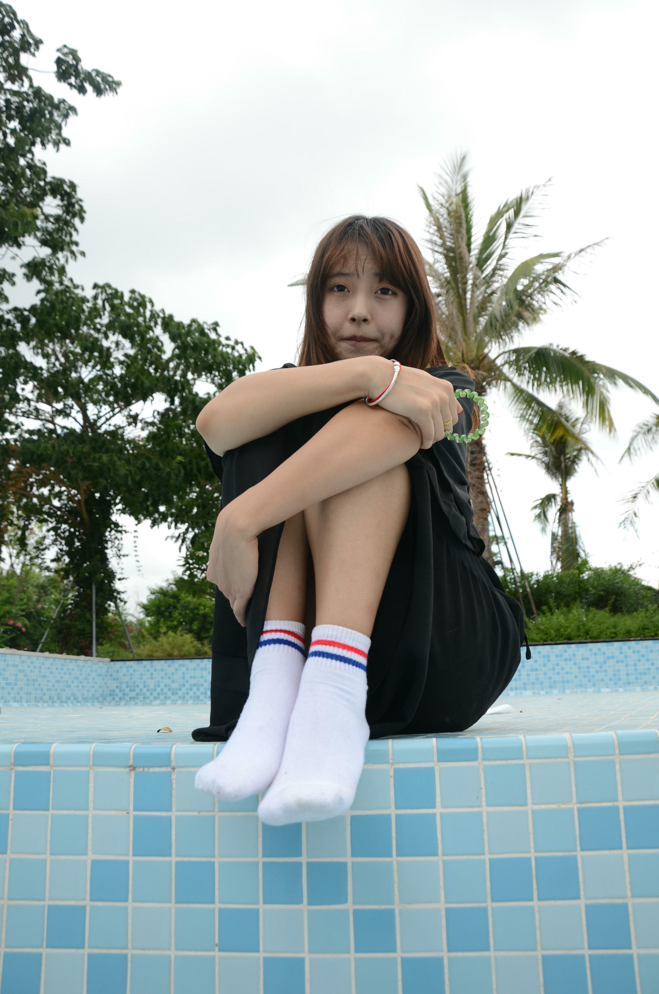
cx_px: 330
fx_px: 745
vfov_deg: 67.5
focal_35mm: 27
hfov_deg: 47.7
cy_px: 497
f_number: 4.5
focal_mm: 18
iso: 200
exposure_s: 1/160
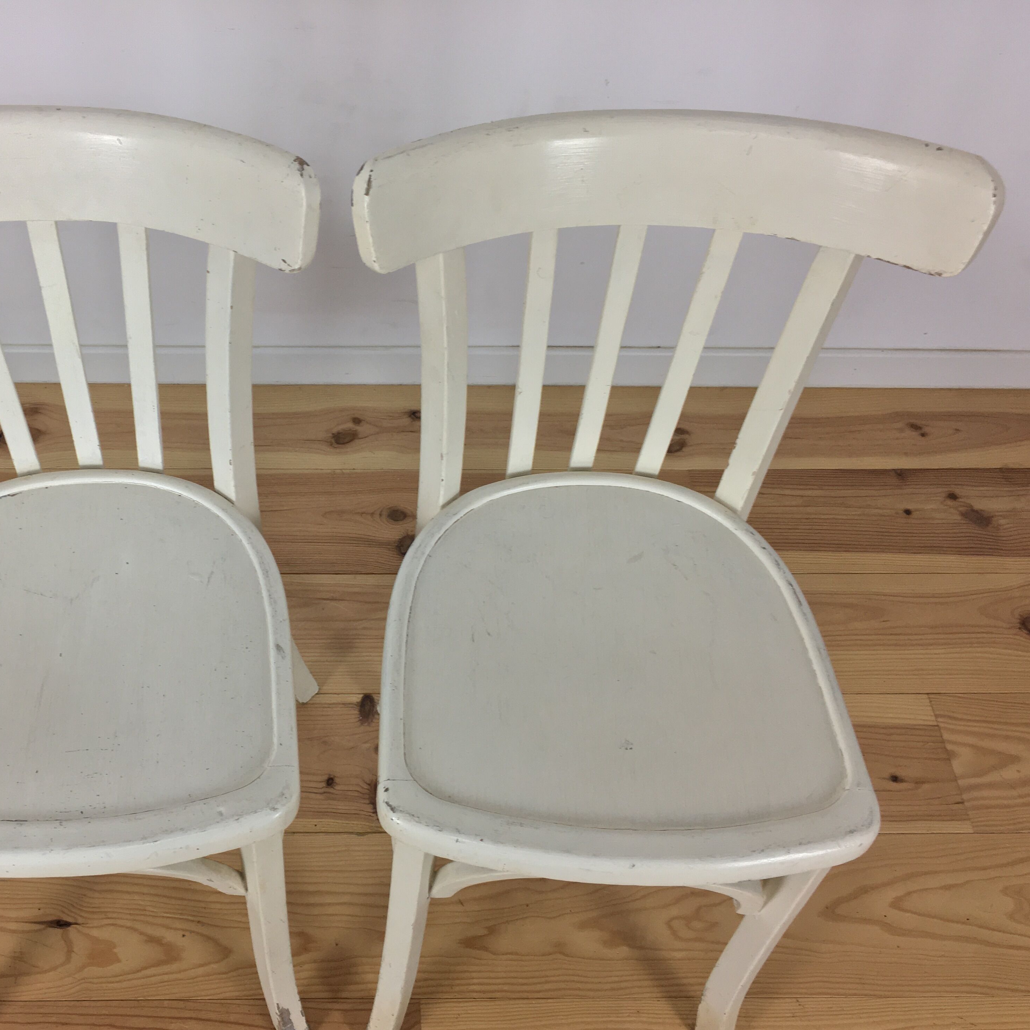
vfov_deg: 47.2
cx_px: 349
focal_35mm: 35
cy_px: 527
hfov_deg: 46.5
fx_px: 1178
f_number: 2.2
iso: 40
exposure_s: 1/33
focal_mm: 4.15
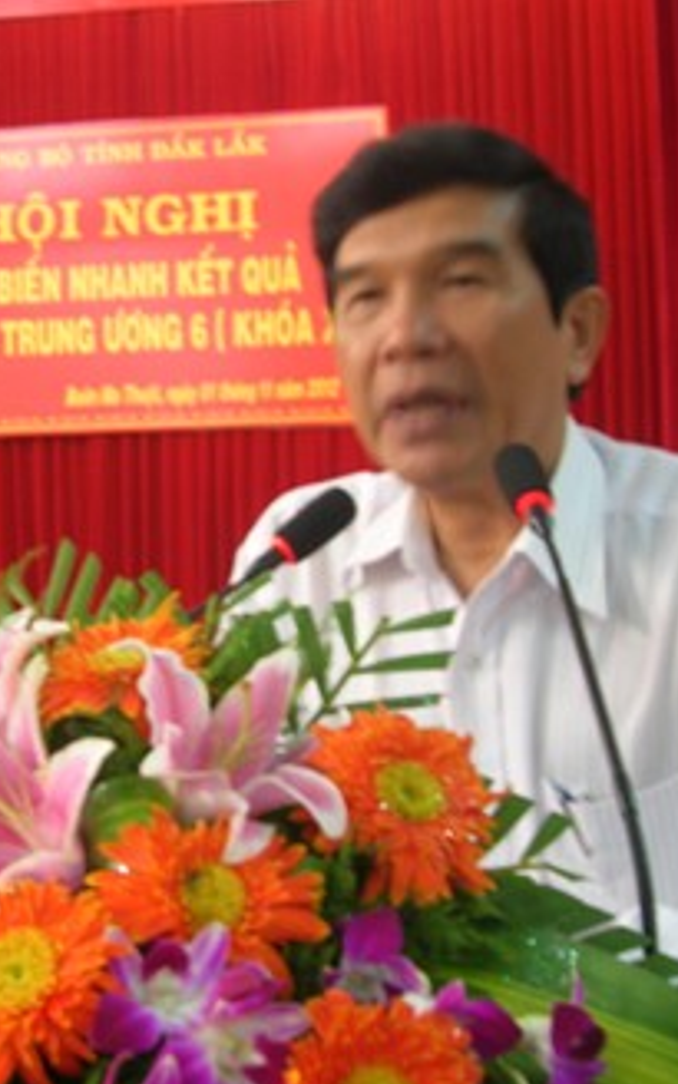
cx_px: 139
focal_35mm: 55
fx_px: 1626
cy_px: 552
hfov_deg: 23.2
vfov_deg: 36.9
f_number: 3
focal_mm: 6.4
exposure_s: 1/4.3
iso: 50
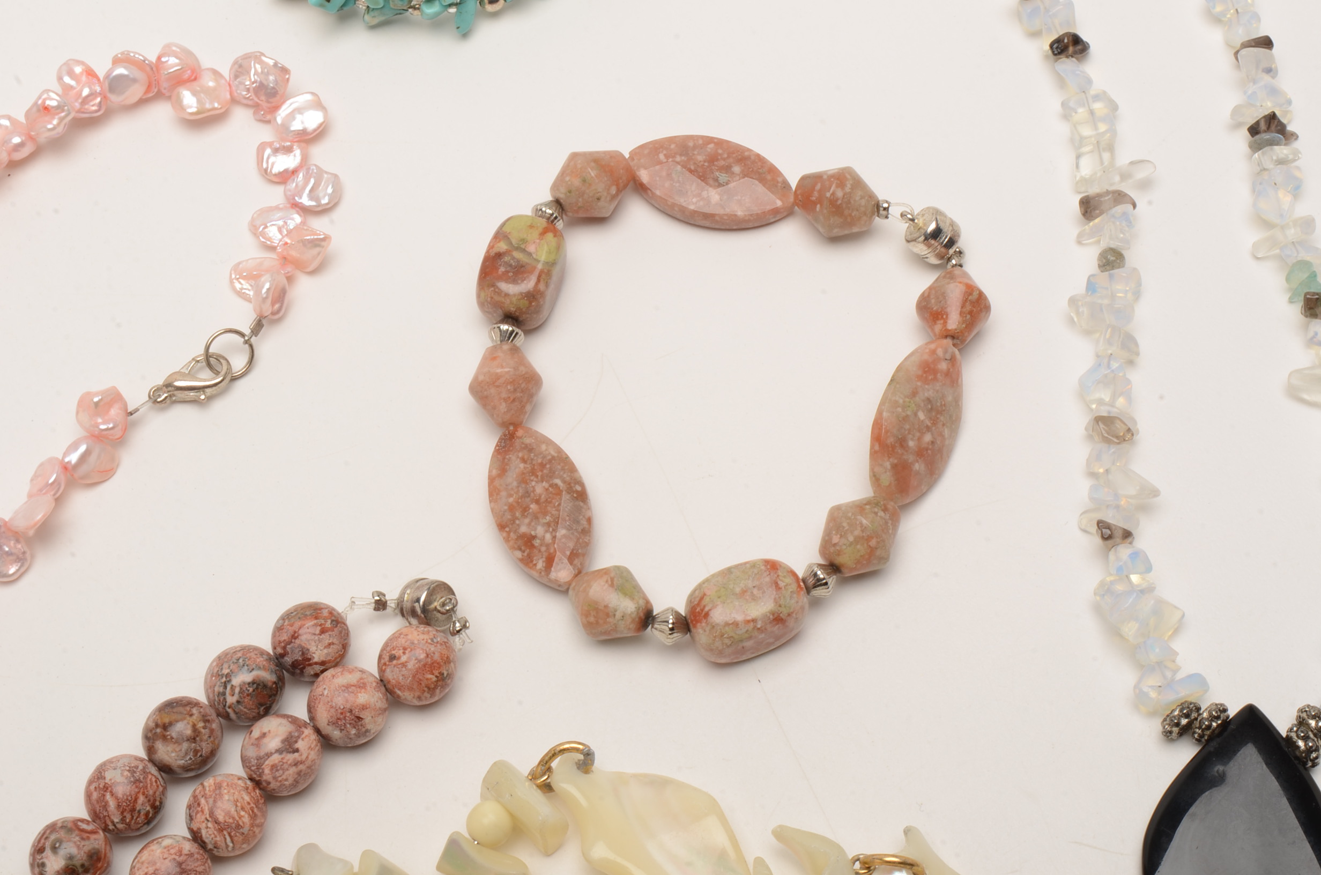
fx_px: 3021
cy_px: 438
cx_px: 660
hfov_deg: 24.7
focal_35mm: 82
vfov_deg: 16.5
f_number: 29
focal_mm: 55
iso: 100
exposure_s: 1/160
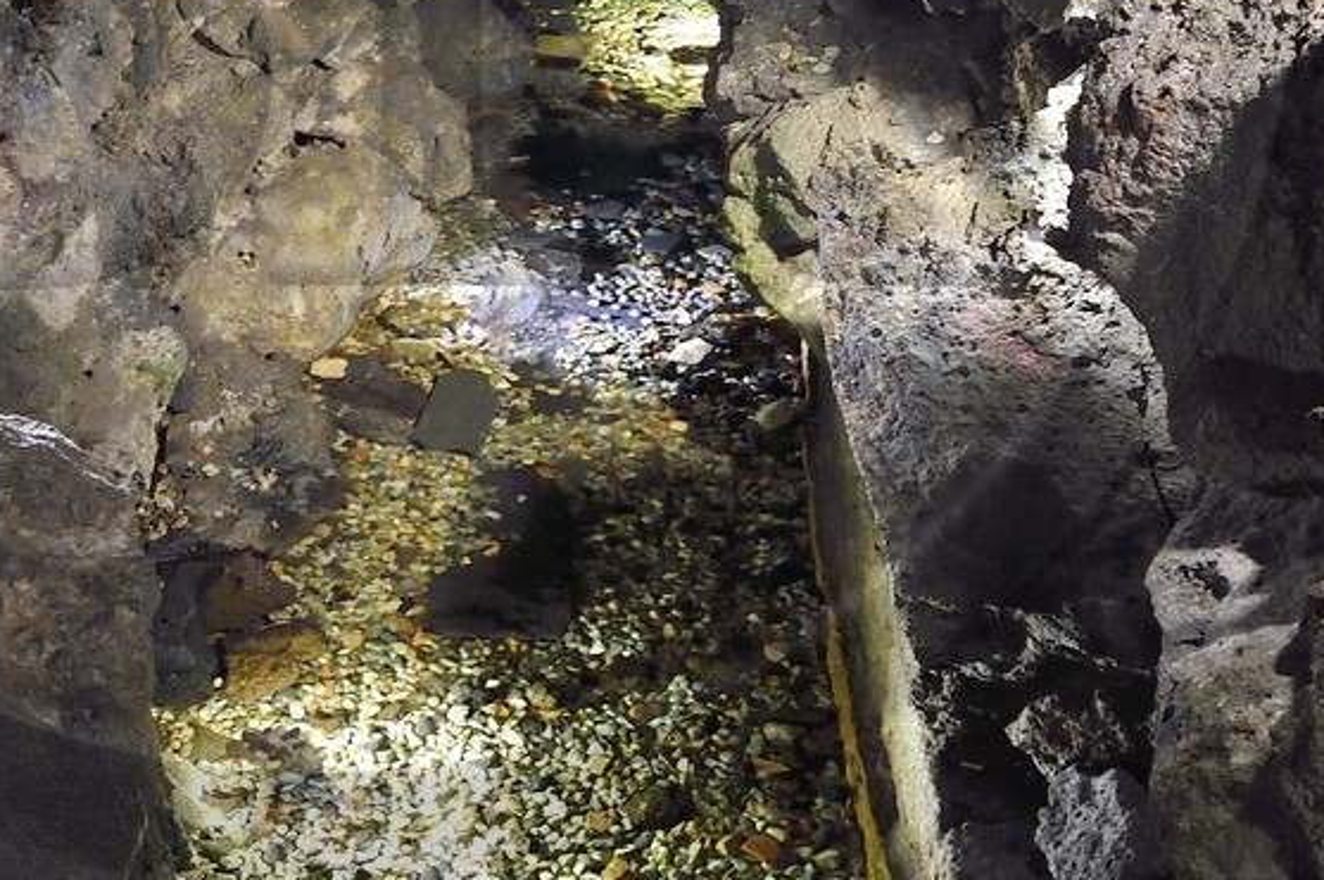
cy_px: -100
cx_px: 321
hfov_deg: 28.8
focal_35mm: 69
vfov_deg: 18.9
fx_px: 2535
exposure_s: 1/2
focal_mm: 24
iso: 1600
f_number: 4.5
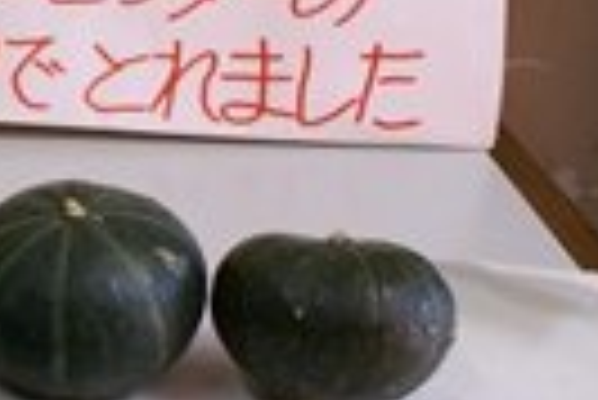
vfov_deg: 11.3
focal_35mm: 122
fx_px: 2029
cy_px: 220
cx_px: -247
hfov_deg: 15.7
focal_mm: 24
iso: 250
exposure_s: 1/40
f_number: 4.5
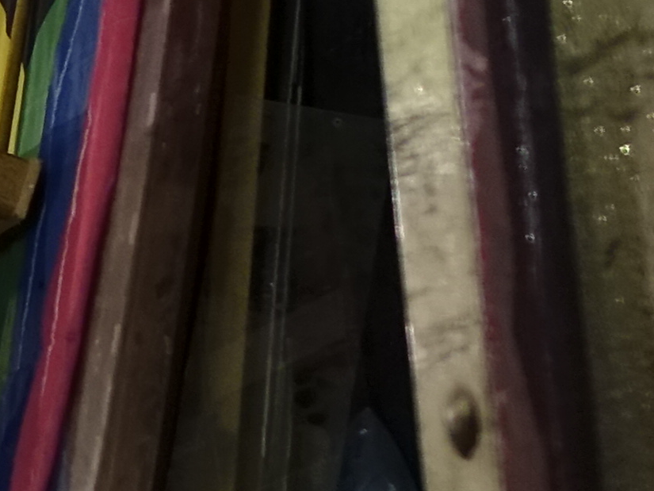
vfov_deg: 9.7
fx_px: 2891
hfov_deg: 10.6
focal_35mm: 153
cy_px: 55
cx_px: -1037
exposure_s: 1/30
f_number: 1.8
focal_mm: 8.8
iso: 640
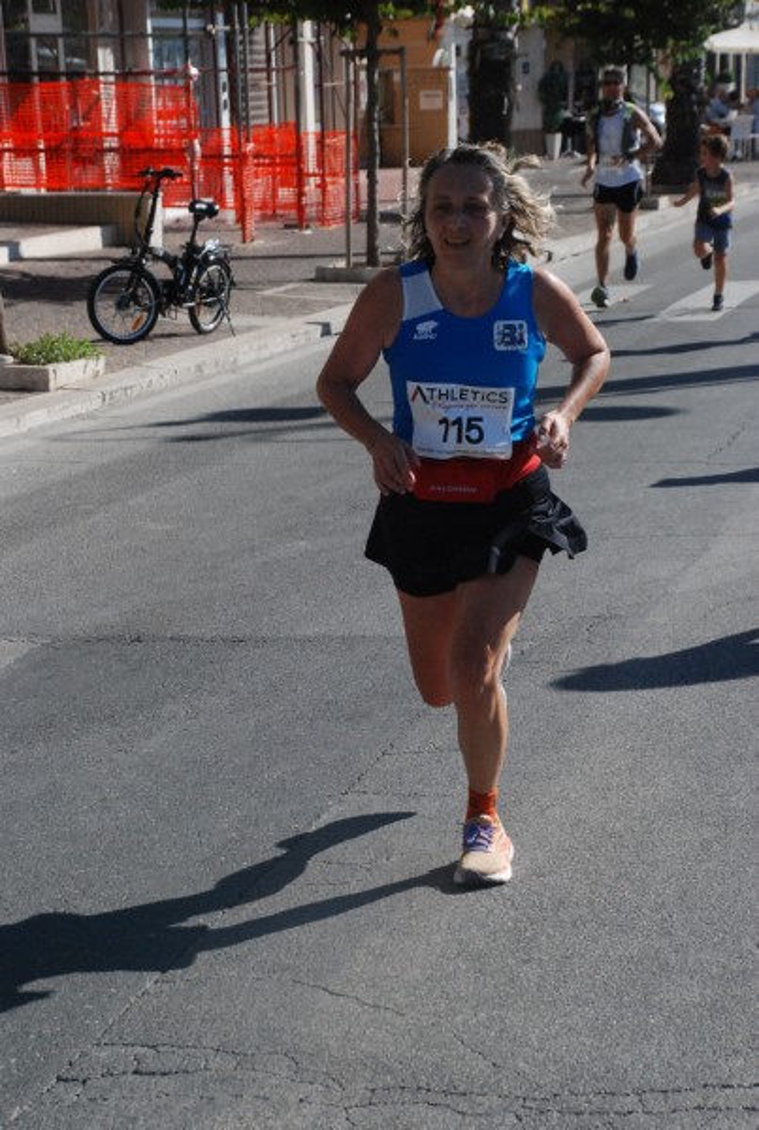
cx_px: 380
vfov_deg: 21.9
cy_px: 565
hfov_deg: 14.8
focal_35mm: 93
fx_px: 2926
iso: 1000
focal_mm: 62
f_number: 8
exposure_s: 1/2000
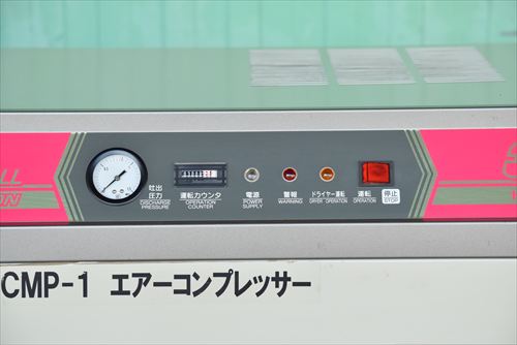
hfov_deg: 18.9
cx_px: 258
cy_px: 172
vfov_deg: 12.7
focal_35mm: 108
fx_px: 1552
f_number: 6.3
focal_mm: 72
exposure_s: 1/320
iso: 1250
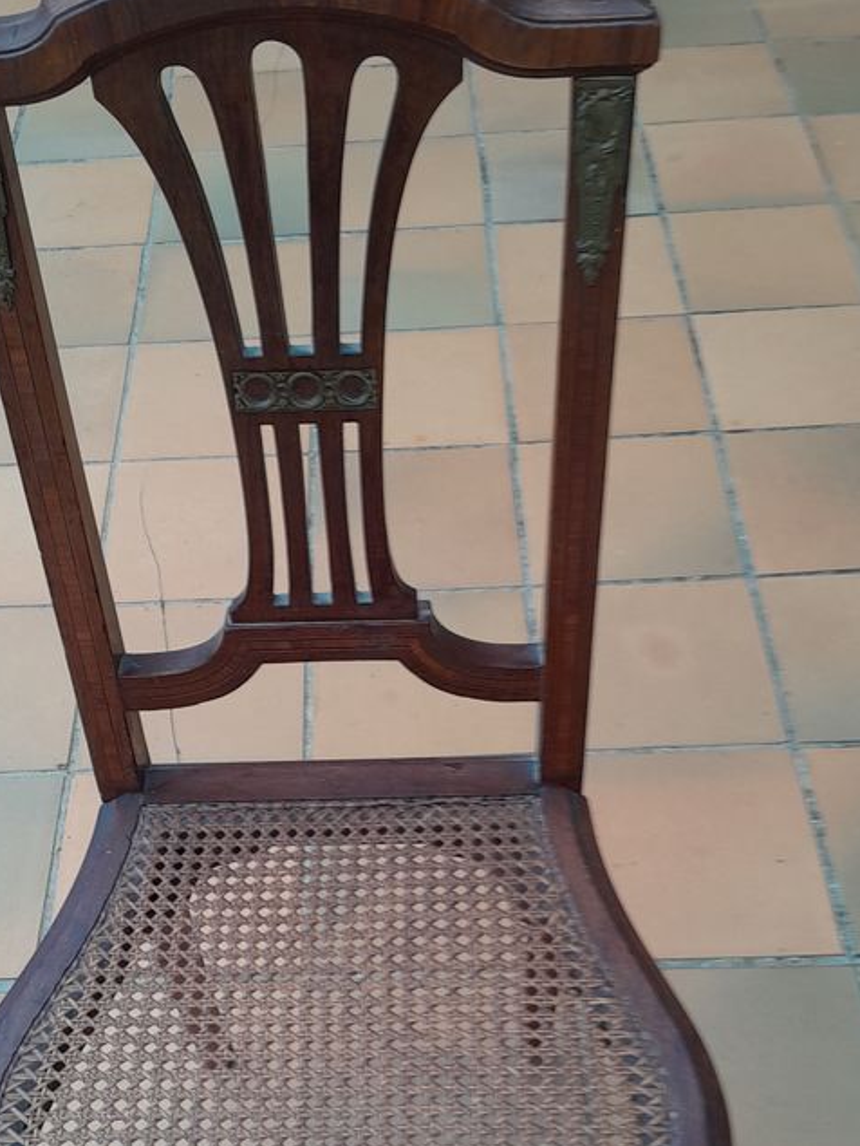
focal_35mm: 41
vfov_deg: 45.0
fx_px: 1357
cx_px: 367
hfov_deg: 35.1
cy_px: 774
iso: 100
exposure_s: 1/50
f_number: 1.8
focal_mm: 3.98
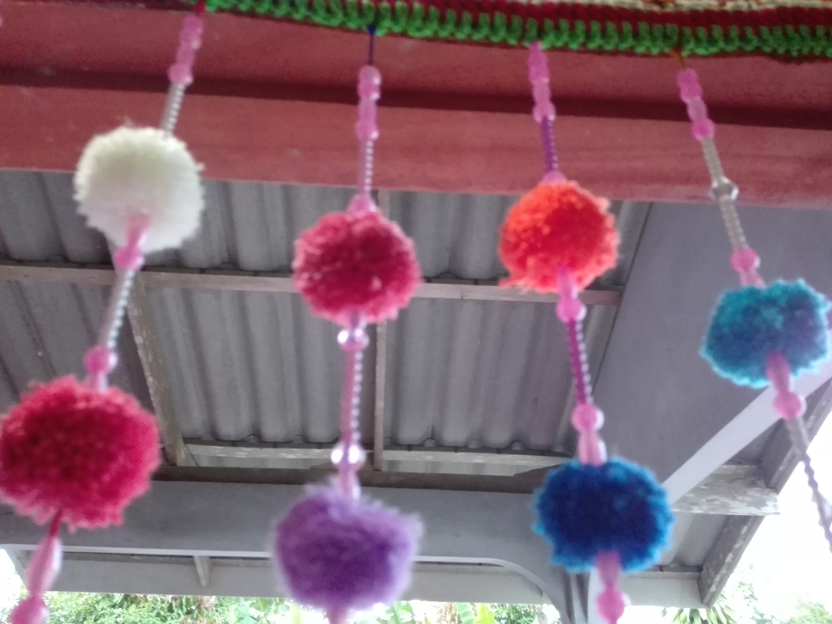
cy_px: 312
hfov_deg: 65.3
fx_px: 649
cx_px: 416
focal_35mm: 27
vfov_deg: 51.4
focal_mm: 3.79
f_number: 2
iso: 1230
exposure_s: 1/25
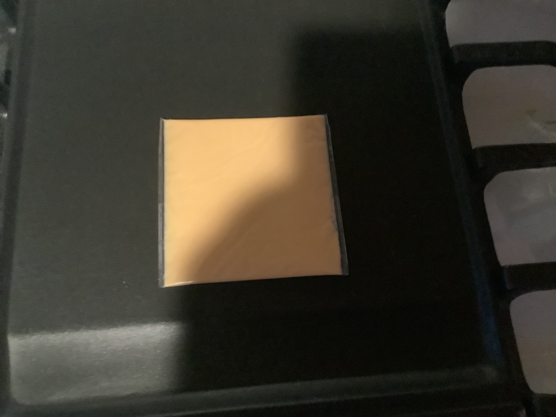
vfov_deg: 45.4
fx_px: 498
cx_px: 278
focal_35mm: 31
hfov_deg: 58.4
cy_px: 208
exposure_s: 1/17
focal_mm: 3.3
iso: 800
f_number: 2.4
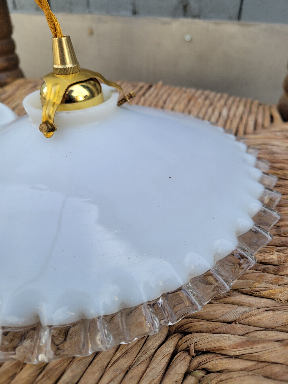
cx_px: 144
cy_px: 192
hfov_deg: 53.1
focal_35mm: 26
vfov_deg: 67.3
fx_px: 288
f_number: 1.8
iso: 40
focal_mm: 5.4
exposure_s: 1/421
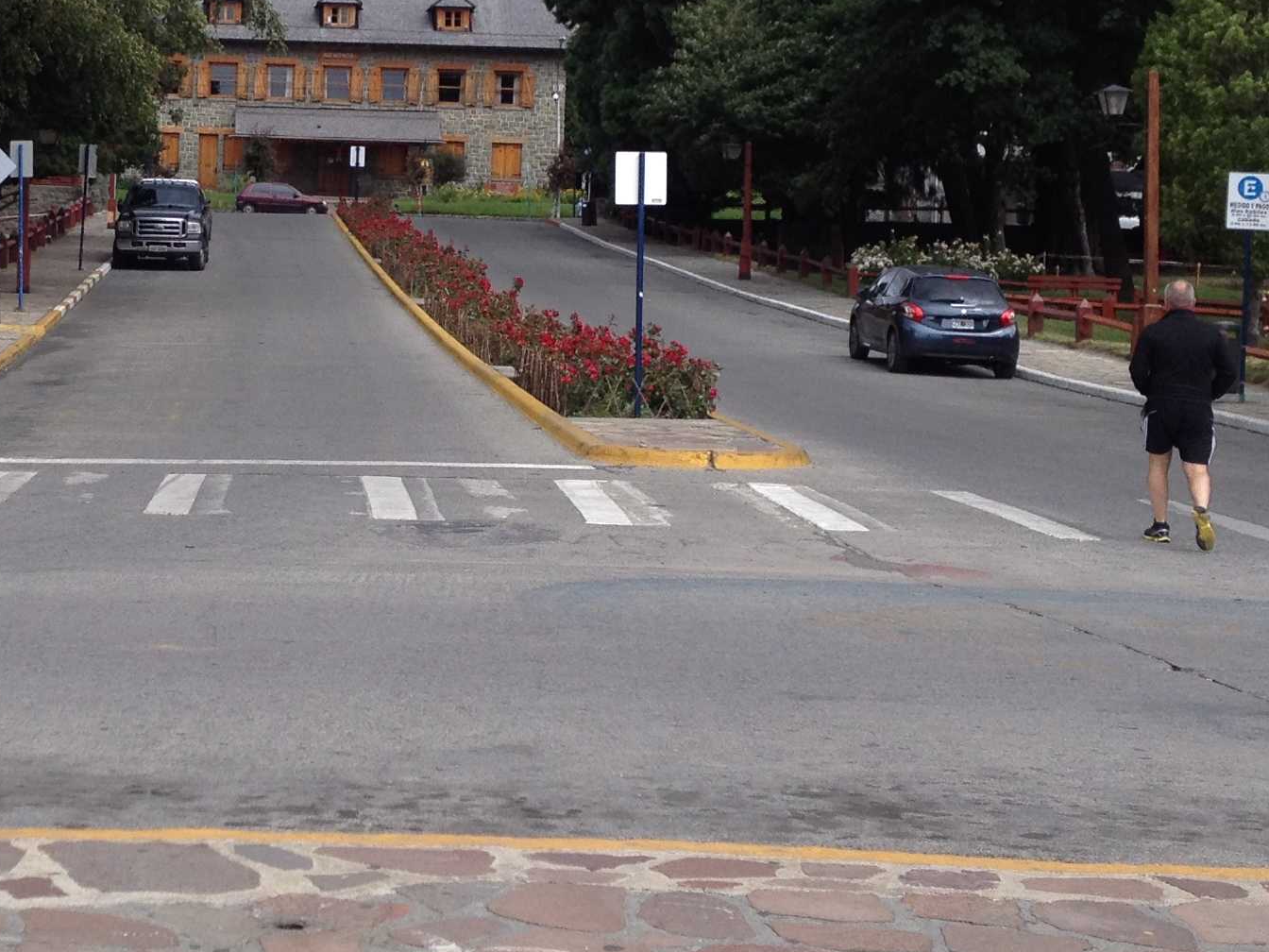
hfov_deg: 22.7
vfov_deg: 17.3
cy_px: 272
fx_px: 3116
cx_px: 273
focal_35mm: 85
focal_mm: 4.28
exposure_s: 1/756
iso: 50
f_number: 2.4
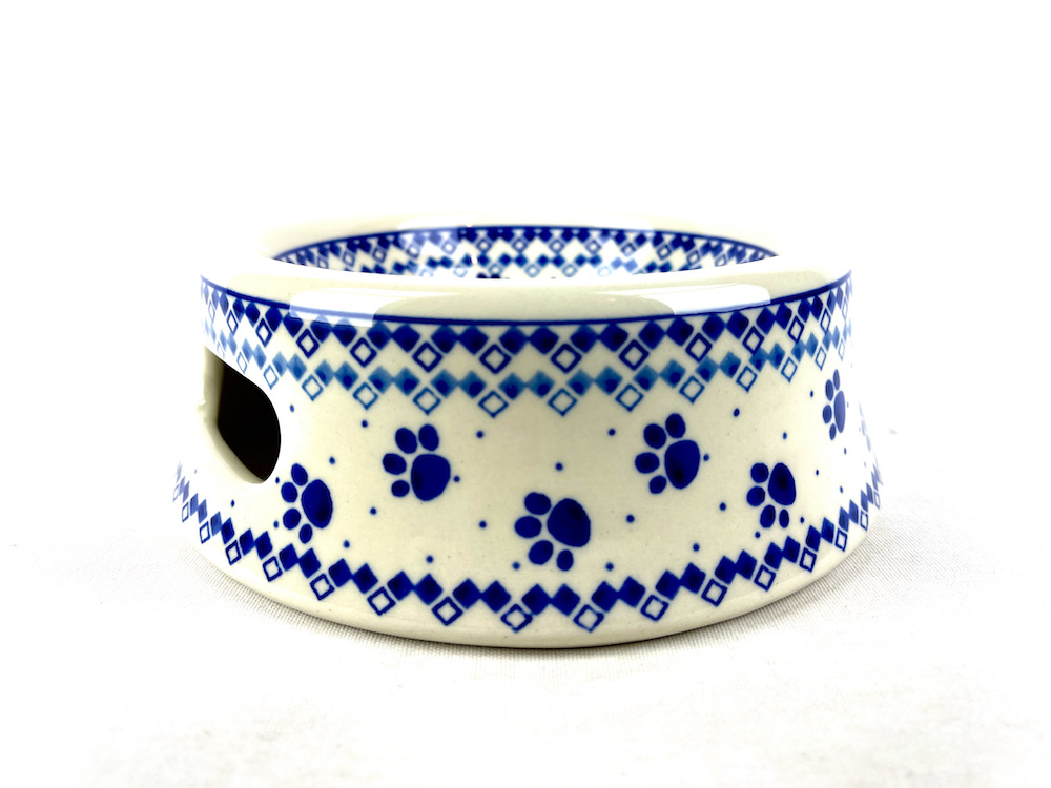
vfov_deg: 53.1
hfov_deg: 67.3
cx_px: 526
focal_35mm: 26
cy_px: 394
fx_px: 789
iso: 32
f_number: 1.6
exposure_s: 1/292
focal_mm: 5.1
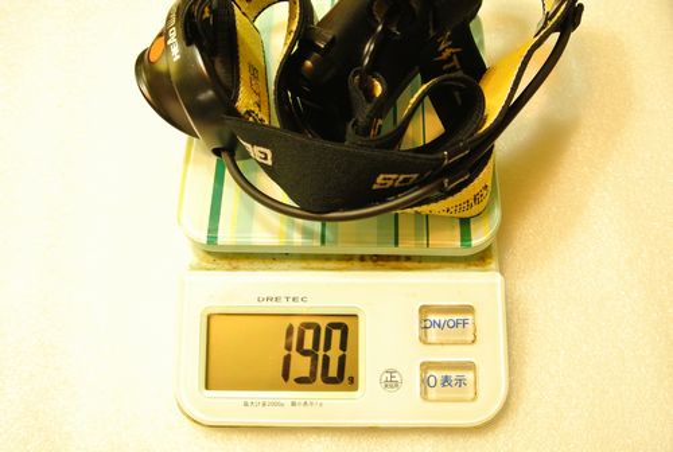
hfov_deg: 51.8
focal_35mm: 37
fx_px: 693
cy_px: 226
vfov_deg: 36.1
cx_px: 336
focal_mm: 14
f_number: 4
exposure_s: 1/20
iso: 800
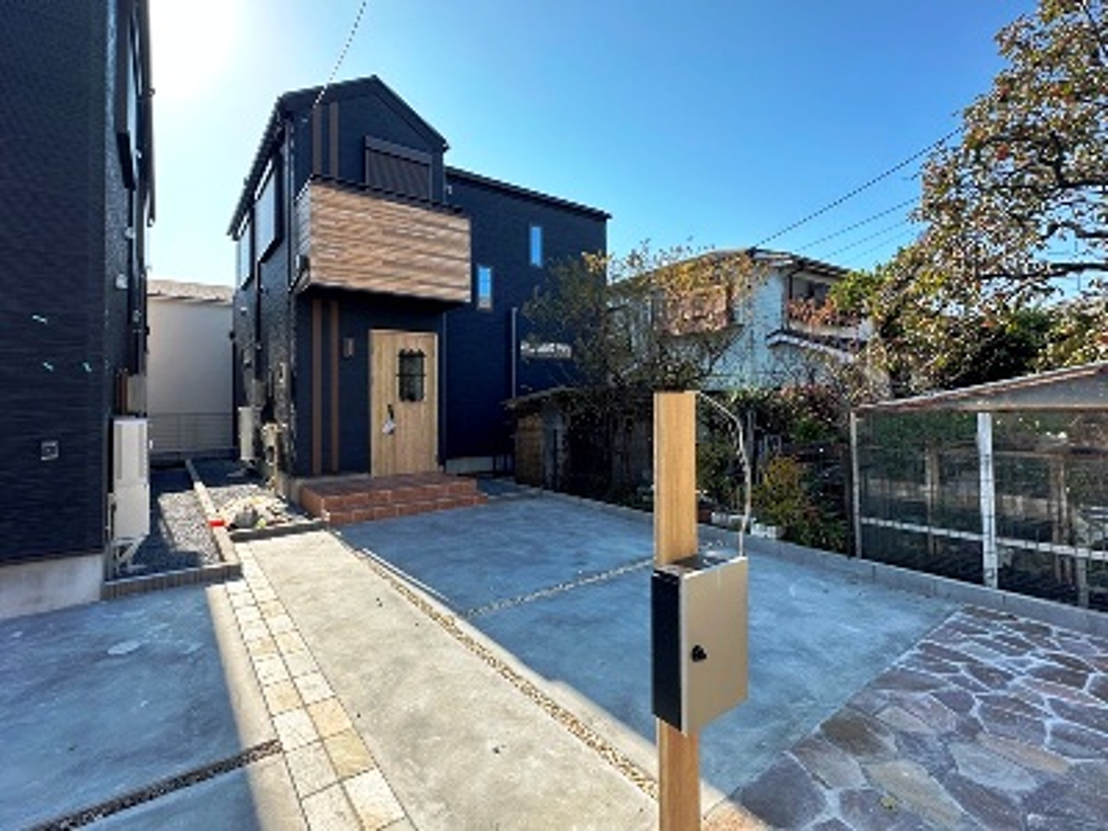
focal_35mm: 14
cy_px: 416
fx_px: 448
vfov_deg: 85.7
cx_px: 554
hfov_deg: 102.1
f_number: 2.2
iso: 40
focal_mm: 2.22
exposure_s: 1/527
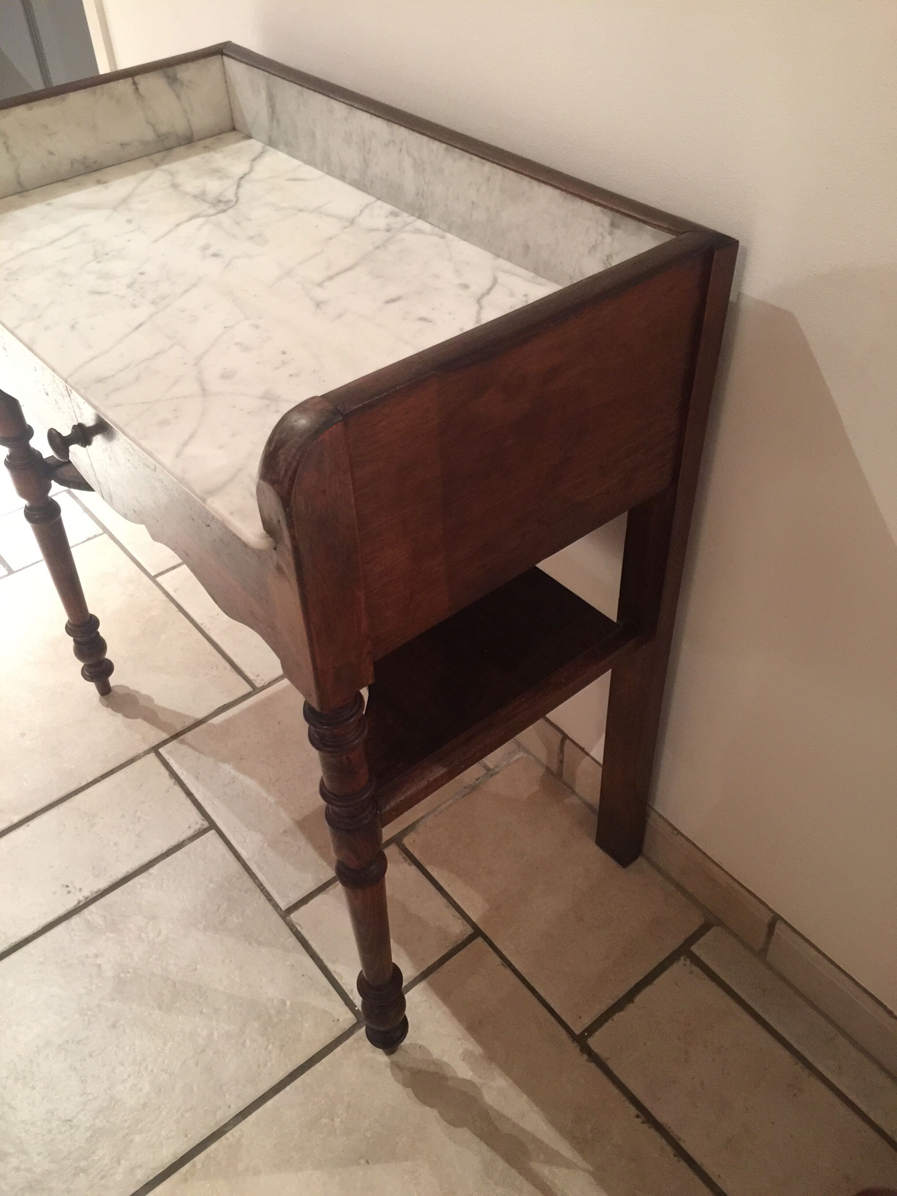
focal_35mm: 29
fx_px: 1002
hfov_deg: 48.2
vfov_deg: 61.7
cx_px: 448
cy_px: 598
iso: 160
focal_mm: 4.15
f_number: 2.2
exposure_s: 1/8
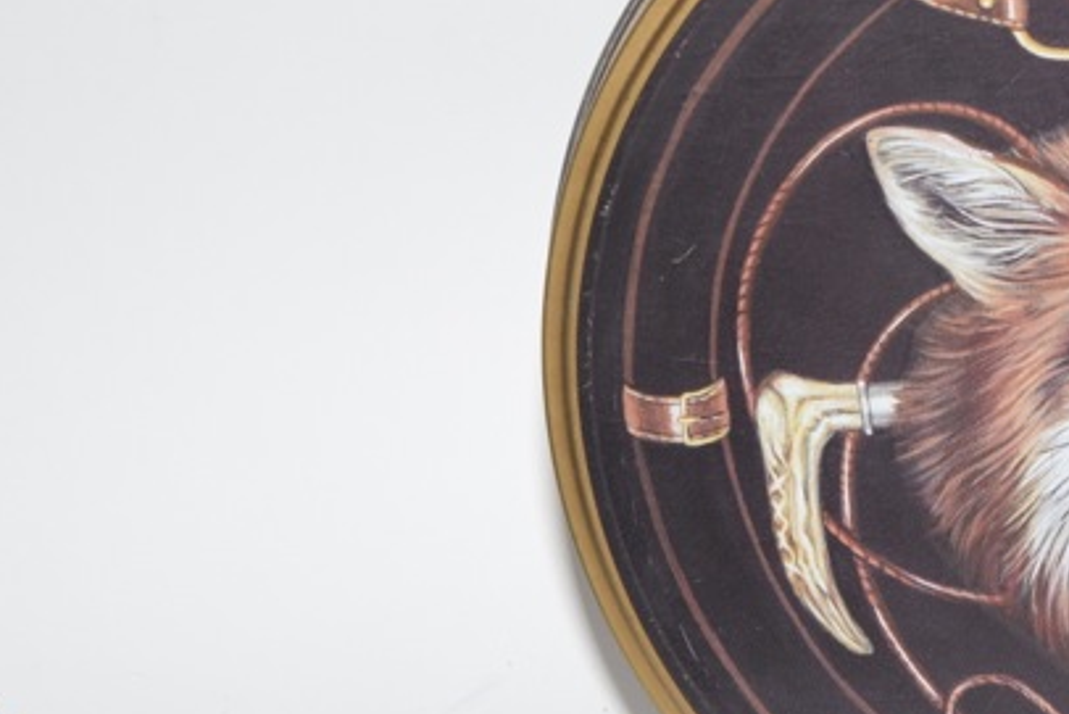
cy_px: 346
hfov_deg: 10.0
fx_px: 6037
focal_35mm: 203
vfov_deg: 6.8
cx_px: 1132
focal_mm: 55
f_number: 5.6
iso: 1000
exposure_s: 1/60
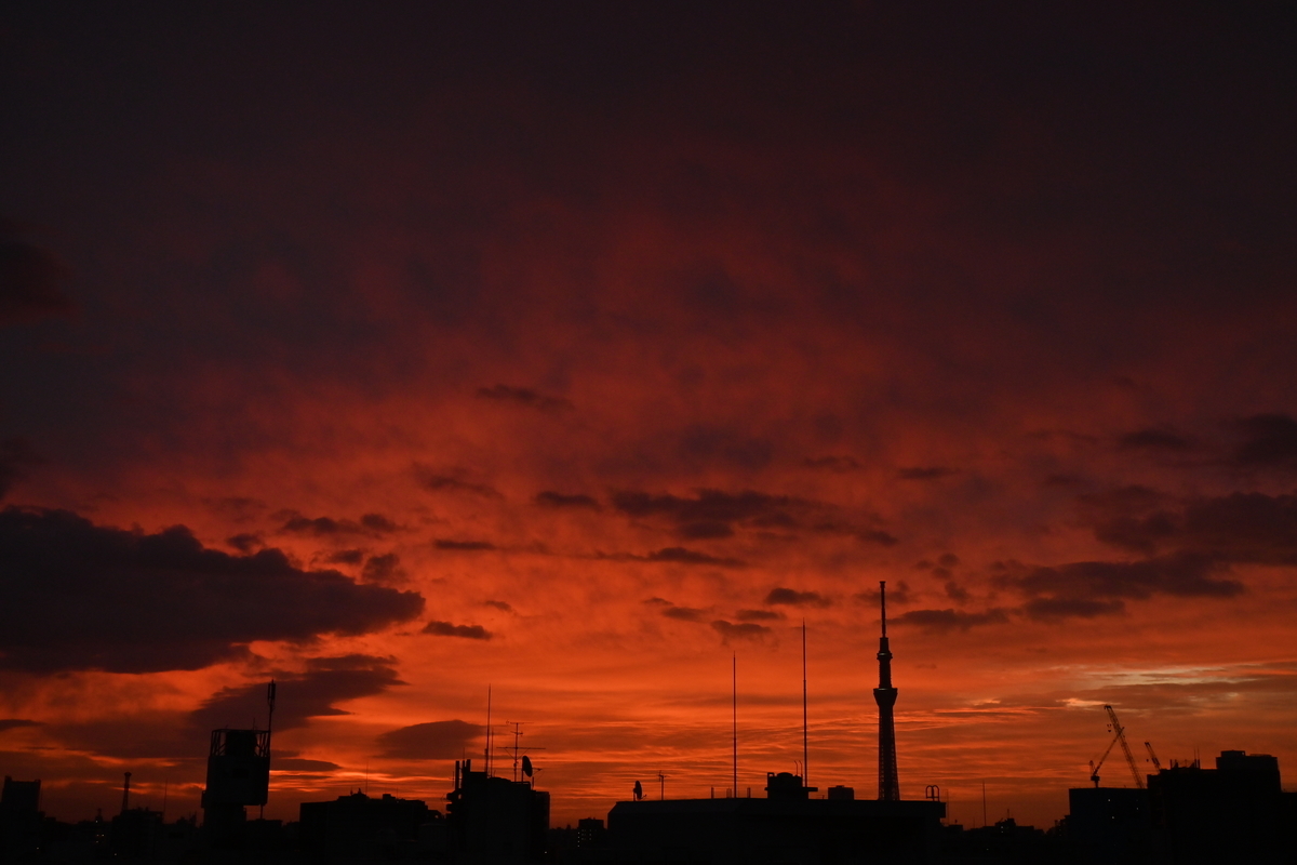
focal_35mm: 44
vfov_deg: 30.8
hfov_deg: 45.0
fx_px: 1567
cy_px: 432
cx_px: 648
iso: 400
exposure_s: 1/100
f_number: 10
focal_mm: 29
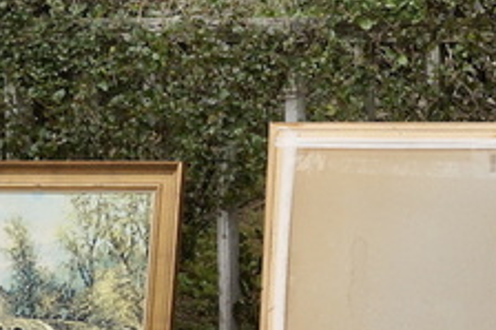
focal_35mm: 94
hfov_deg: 21.1
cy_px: 53
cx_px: 476
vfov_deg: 14.4
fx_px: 1294
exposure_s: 1/640
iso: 800
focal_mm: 29
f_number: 4
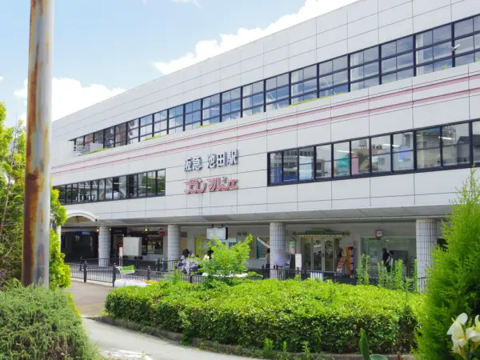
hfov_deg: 40.4
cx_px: 240
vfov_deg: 30.9
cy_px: 180
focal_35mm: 47
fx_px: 652
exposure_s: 1/500
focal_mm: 8.6
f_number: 4
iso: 250
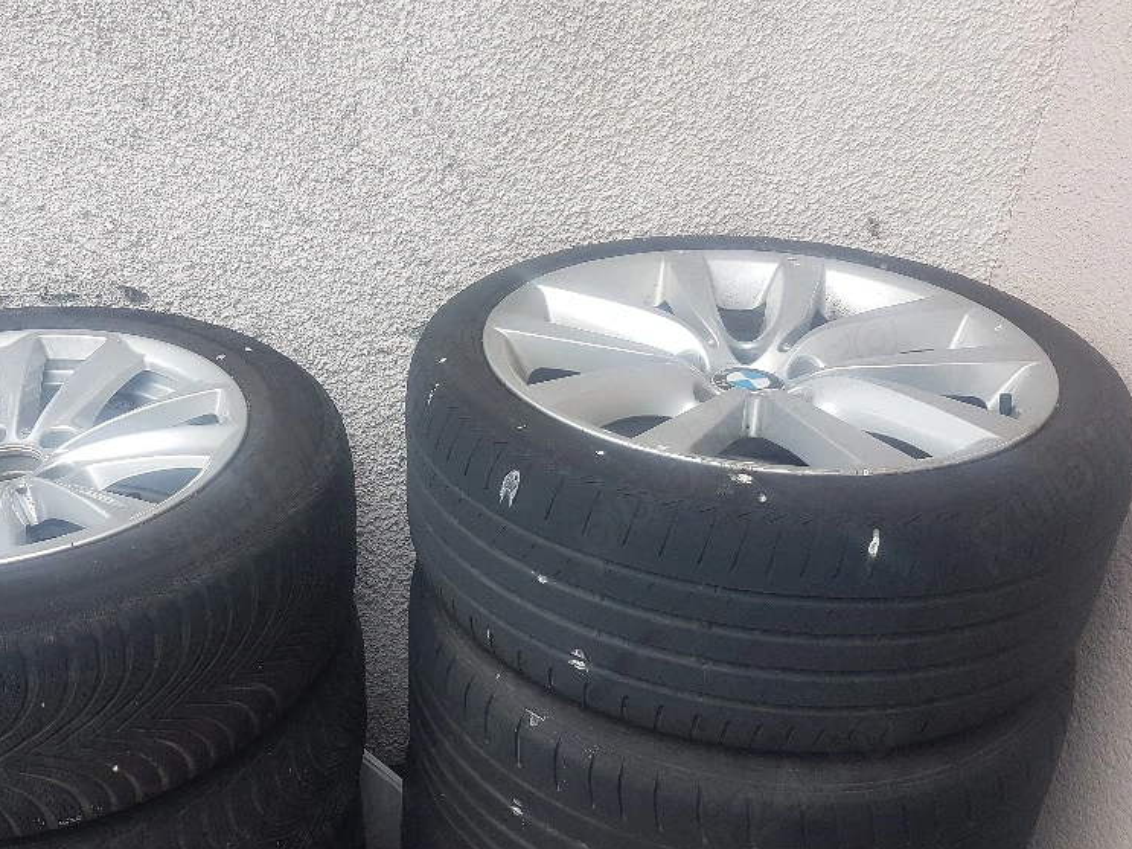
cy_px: 450
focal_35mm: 35
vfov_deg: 40.7
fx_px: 1144
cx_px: 440
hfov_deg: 52.2
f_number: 1.7
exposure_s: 1/385
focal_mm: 4.2
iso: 40
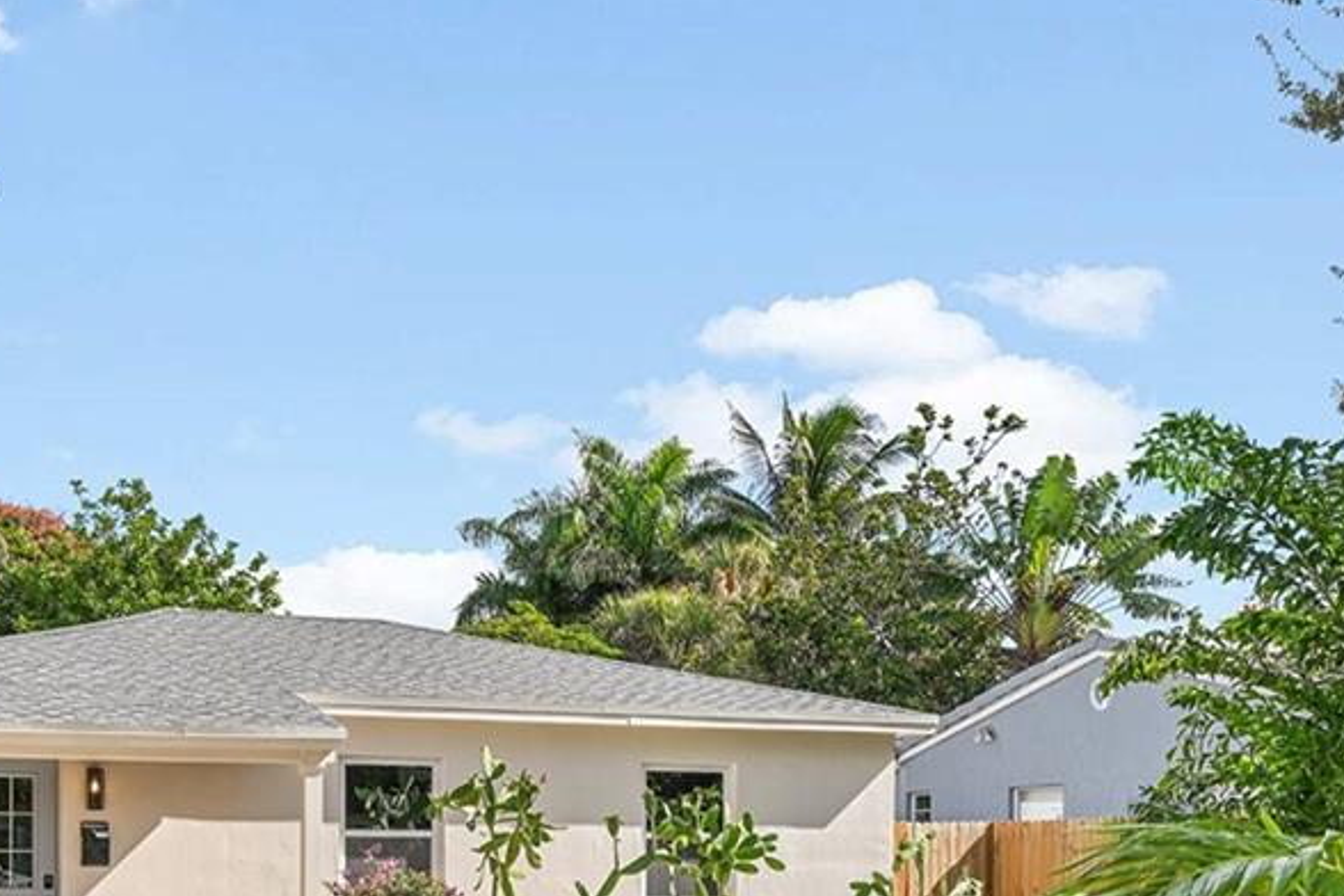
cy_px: 907
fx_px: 1829
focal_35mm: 49
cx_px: 370
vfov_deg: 26.0
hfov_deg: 39.5
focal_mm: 18
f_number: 9
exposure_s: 1/125
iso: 80
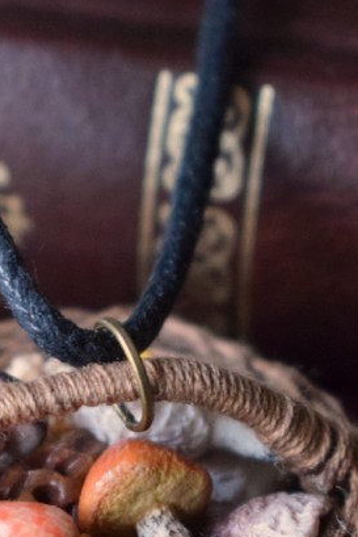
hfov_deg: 5.9
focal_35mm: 232
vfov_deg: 8.8
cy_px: 513
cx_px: 80
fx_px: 3464
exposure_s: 1/60
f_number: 5.6
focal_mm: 55
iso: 4500
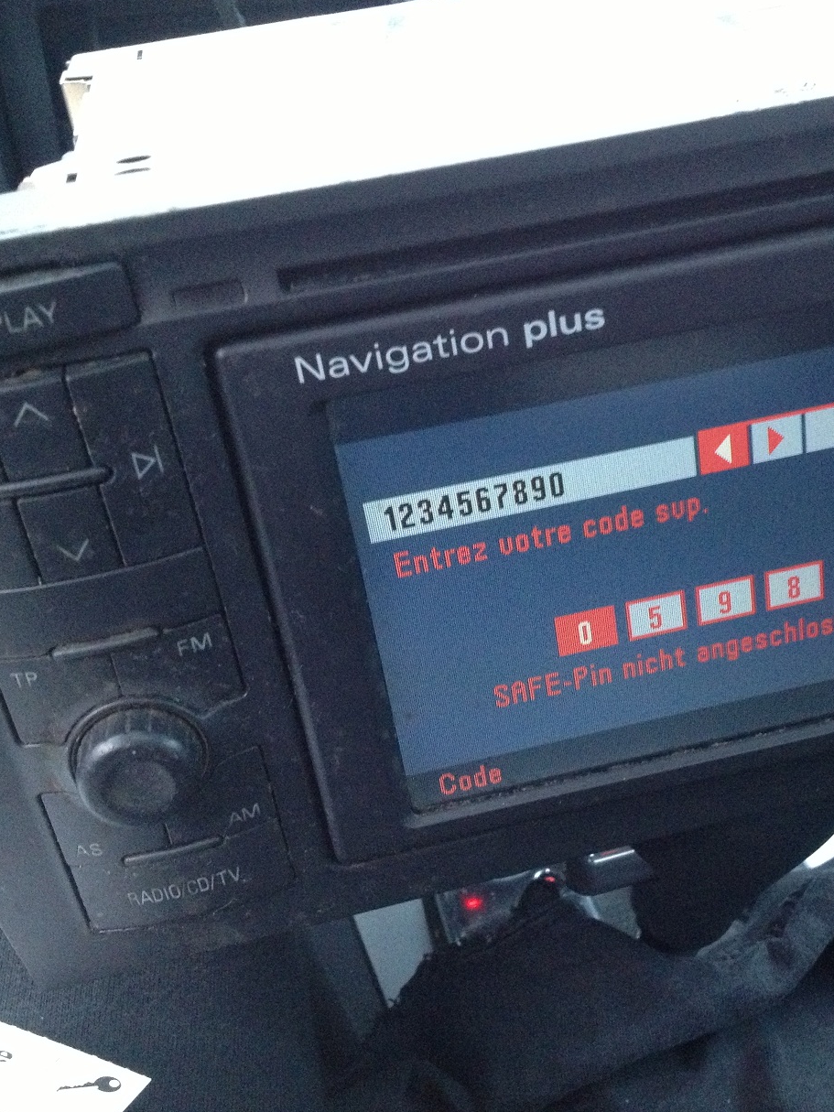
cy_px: 556
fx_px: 1510
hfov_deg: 30.7
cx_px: 553
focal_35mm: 47
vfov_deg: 40.4
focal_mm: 4.28
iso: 400
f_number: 2.4
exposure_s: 1/17
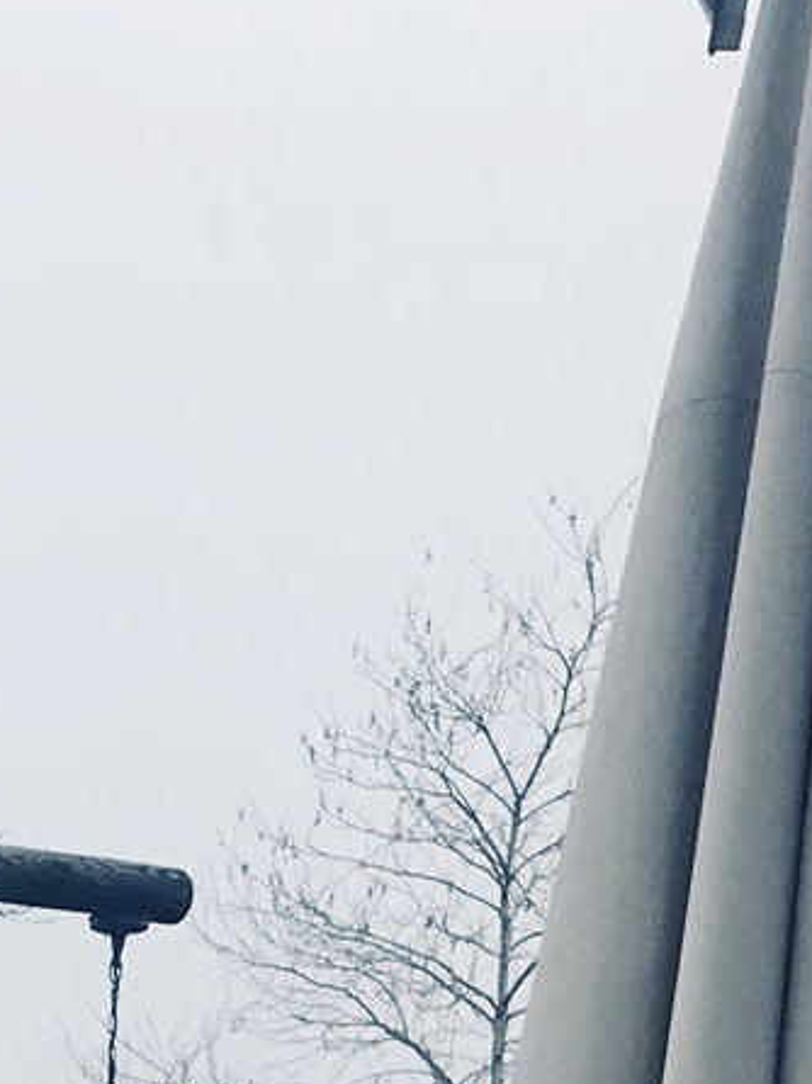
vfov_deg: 12.3
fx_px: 4195
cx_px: -853
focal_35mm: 134
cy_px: 2427
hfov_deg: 10.2
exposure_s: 1/1053
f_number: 1.8
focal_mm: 3.99
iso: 20
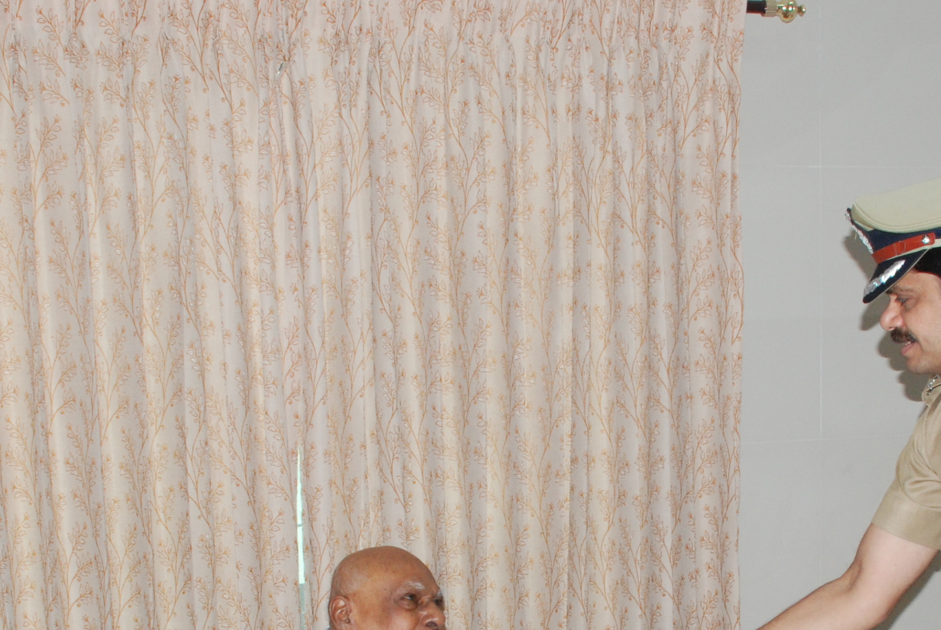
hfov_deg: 29.5
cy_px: 664
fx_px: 1780
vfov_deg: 19.4
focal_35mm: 68
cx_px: 568
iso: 640
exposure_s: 1/80
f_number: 7.1
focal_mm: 20
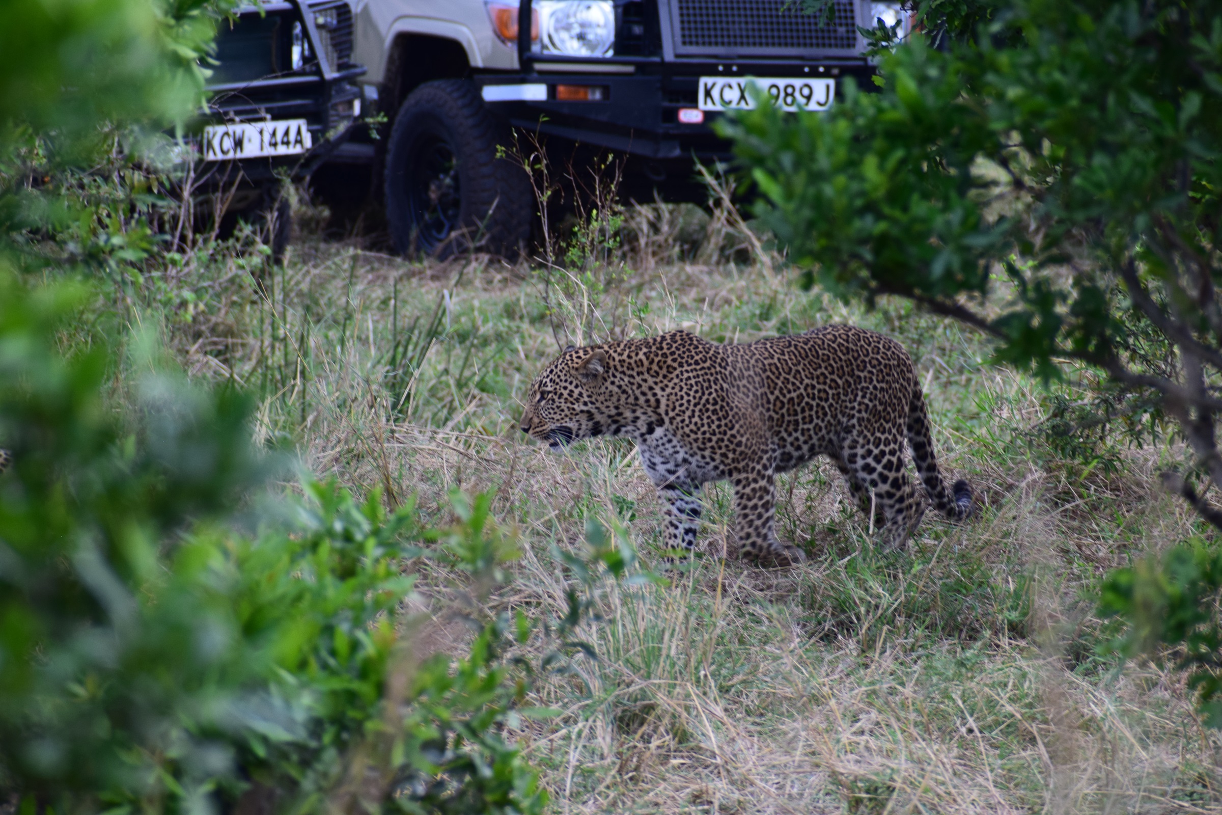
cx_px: 611
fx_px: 15274
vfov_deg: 3.1
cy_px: 408
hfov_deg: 4.6
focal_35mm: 450
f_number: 9
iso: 560
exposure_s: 1/125
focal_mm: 300
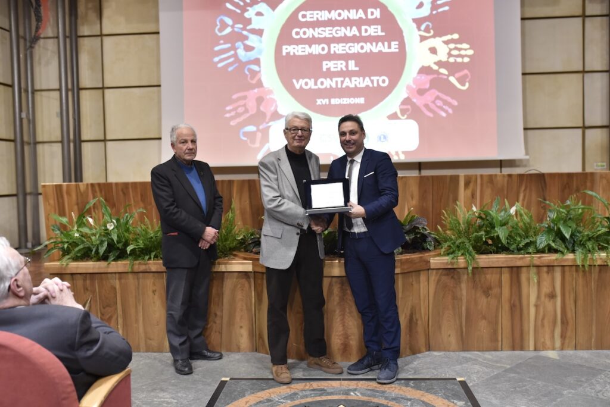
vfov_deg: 37.9
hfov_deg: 54.4
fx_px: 593
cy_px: 204
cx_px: 305
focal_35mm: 35
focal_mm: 35
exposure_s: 1/125
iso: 2200
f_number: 2.8
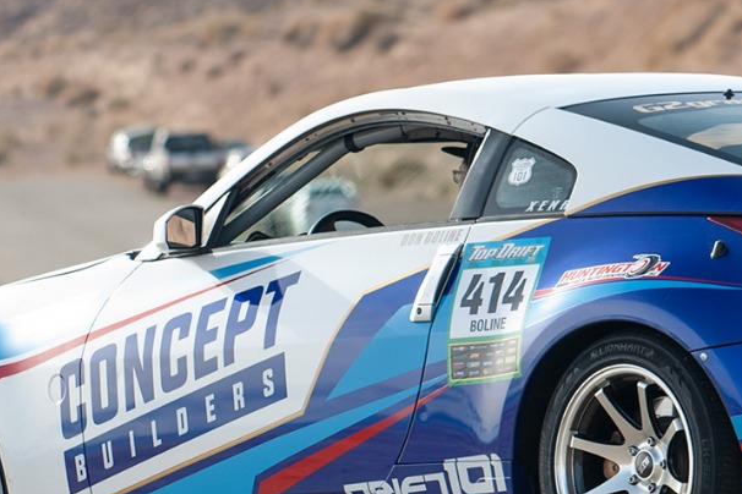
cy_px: 187
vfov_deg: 3.4
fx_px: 8264
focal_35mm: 401
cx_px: 538
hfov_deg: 5.1
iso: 100
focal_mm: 150
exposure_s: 1/250
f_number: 4
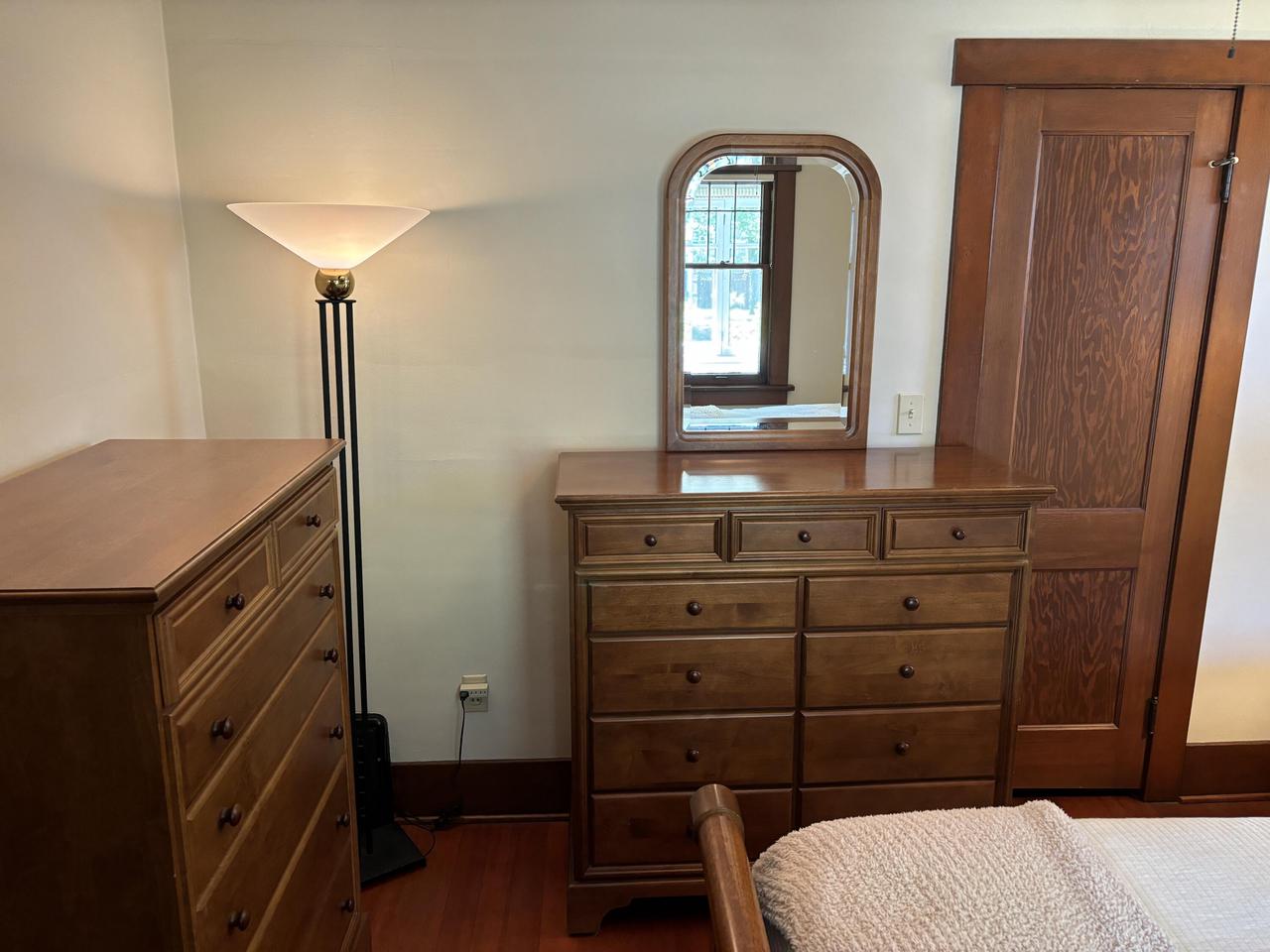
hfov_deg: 67.3
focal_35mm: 26
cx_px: 635
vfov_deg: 53.1
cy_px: 476
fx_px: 954
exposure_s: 1/60
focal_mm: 5.96
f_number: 1.6
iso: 250
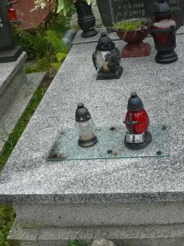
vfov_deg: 38.2
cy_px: 126
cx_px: 112
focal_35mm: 50
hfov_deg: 29.0
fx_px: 354
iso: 100
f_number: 4
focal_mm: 7.4
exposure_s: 1/200
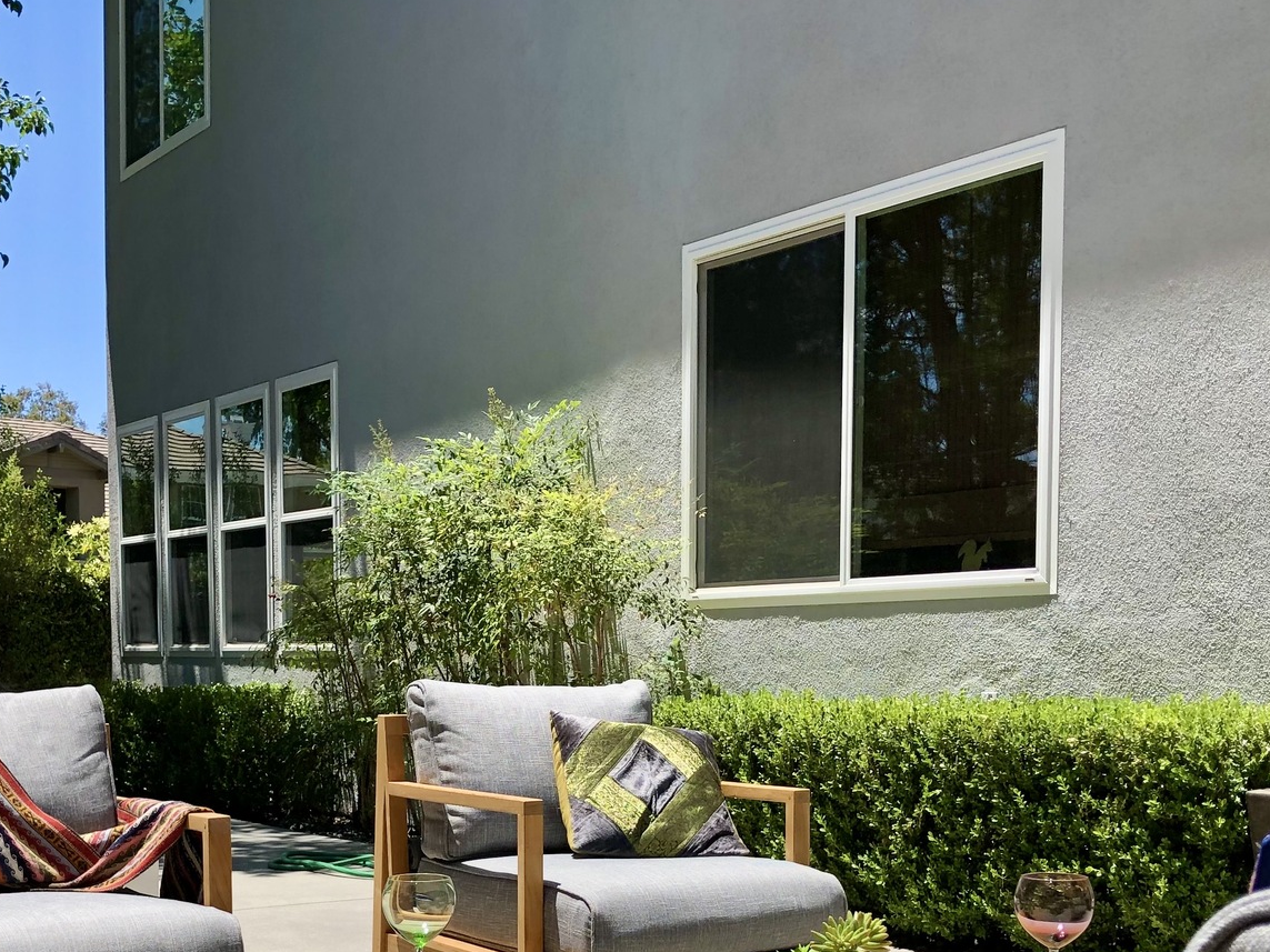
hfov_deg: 38.8
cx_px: 508
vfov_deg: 28.9
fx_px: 1798
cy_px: 792
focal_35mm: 49
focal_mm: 3.99
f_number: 1.8
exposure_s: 1/1453
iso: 20
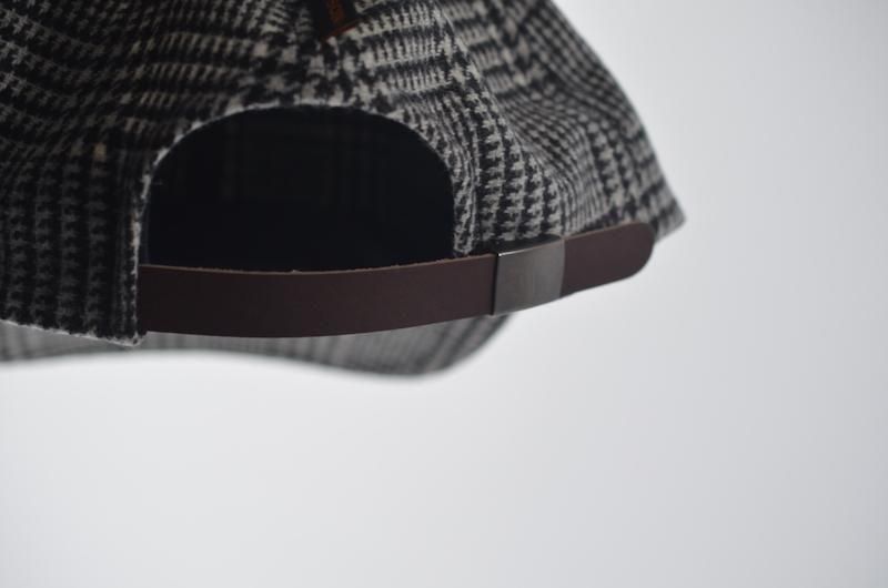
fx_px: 1477
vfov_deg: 22.5
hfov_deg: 33.5
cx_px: 444
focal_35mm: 60
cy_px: 294
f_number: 4.5
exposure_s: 1/100
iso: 400
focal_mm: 40
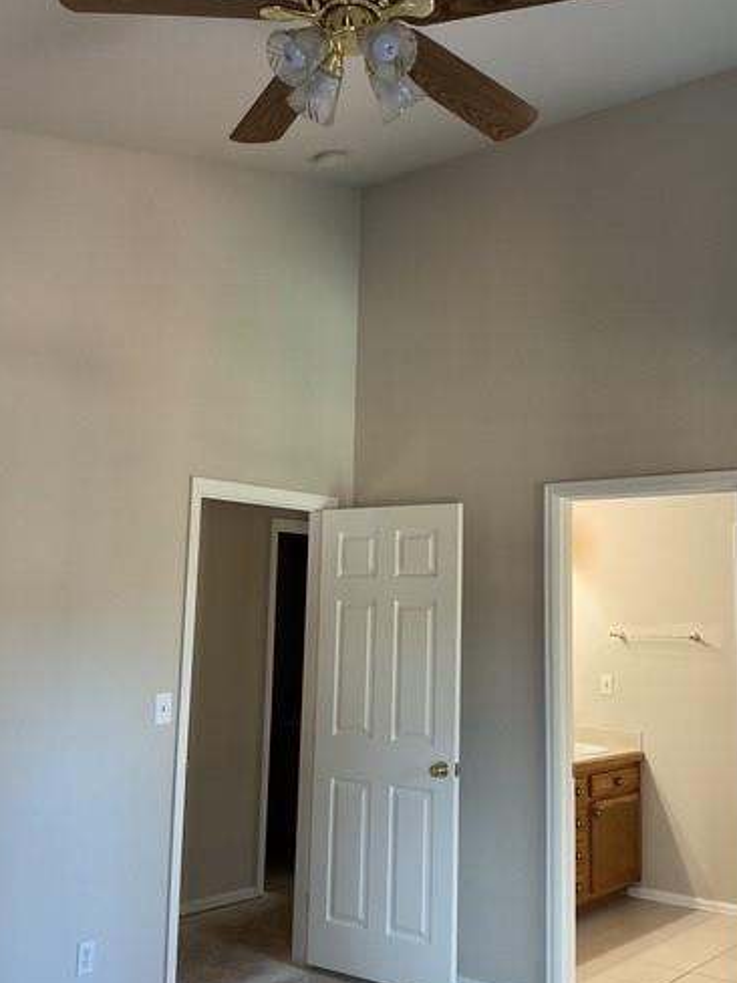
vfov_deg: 49.0
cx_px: 399
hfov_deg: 37.7
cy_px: 477
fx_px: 1079
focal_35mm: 38
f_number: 1.8
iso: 100
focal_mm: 3
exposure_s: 1/60
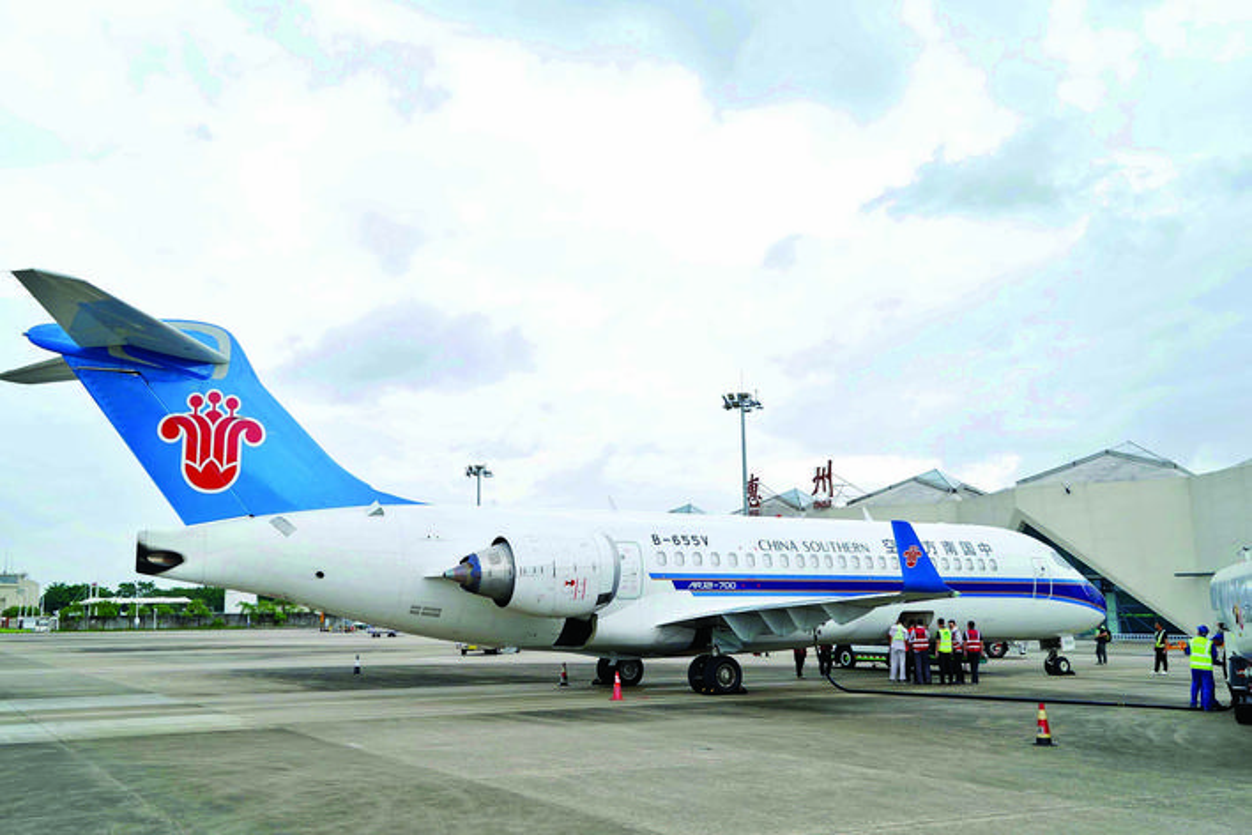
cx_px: 626
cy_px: 418
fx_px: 1113
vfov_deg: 41.1
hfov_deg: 58.7
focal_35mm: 32
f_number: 8
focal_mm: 32
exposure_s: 1/160
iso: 100
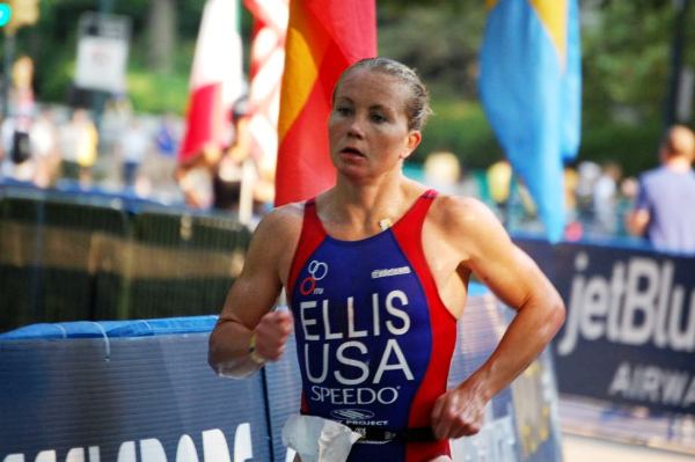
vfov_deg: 4.6
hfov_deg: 6.9
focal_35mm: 300
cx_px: 348
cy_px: 231
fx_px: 5787
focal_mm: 200
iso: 800
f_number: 5.6
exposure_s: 1/200
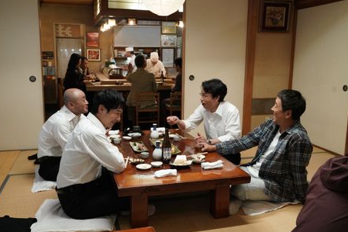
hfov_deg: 54.4
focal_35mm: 35
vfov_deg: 37.8
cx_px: 171
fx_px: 338
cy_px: 114
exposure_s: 1/100
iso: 8000
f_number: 5.6
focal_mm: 34
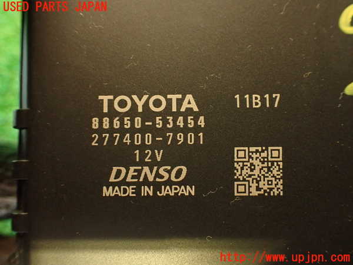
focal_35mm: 32
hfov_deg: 56.8
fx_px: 326
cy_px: 132
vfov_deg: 44.2
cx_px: 176
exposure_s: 1/30
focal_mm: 5.79
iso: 800
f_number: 2.4
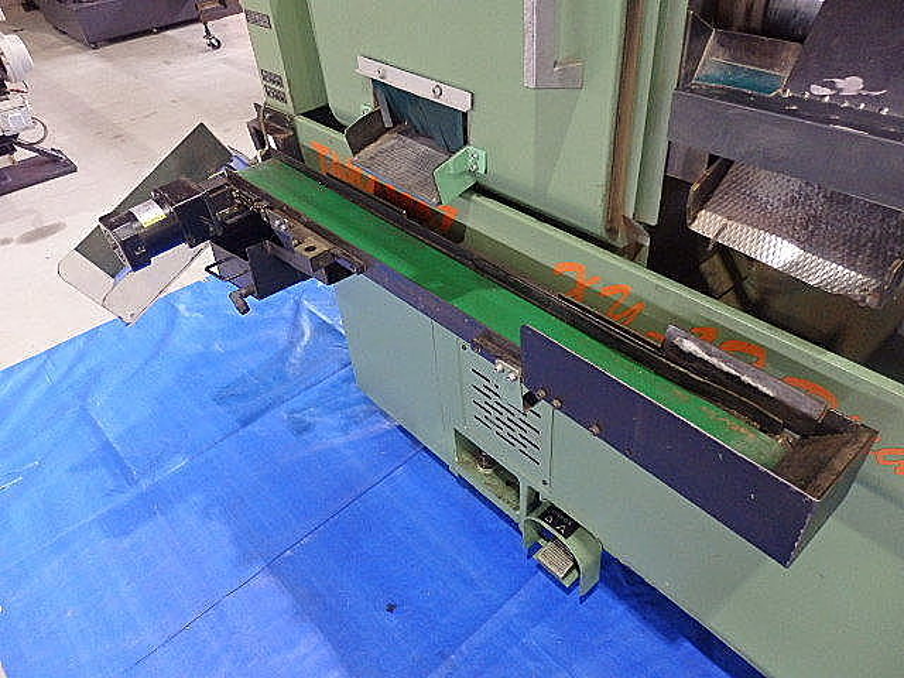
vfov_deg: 54.9
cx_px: 452
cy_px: 339
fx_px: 653
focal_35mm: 25
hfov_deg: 69.4
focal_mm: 4.5
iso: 800
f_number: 3
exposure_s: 1/30
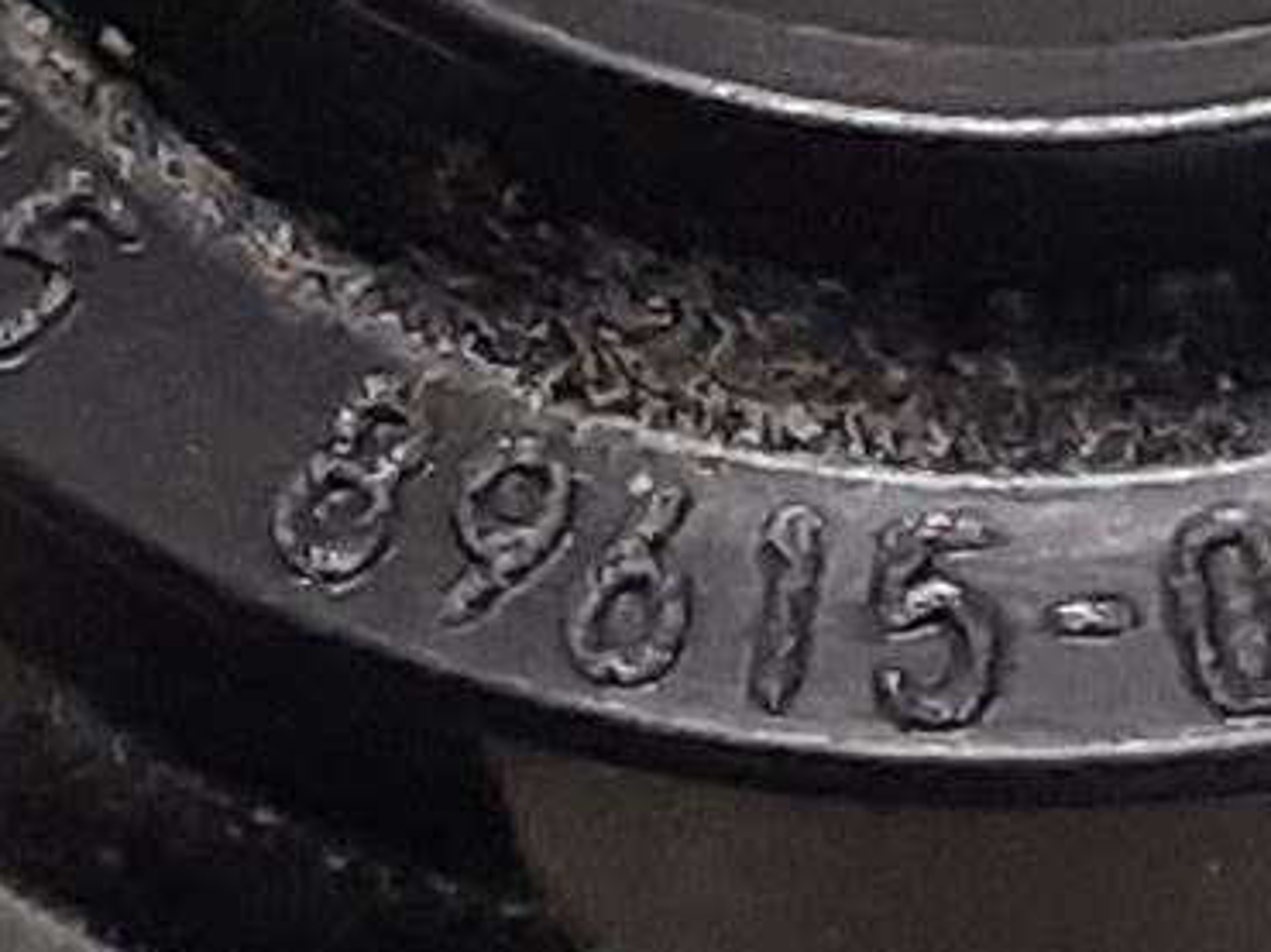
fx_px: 5284
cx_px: 735
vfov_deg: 10.3
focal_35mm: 144
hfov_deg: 13.7
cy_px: 426
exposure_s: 1/50
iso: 200
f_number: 1.7
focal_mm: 3.93
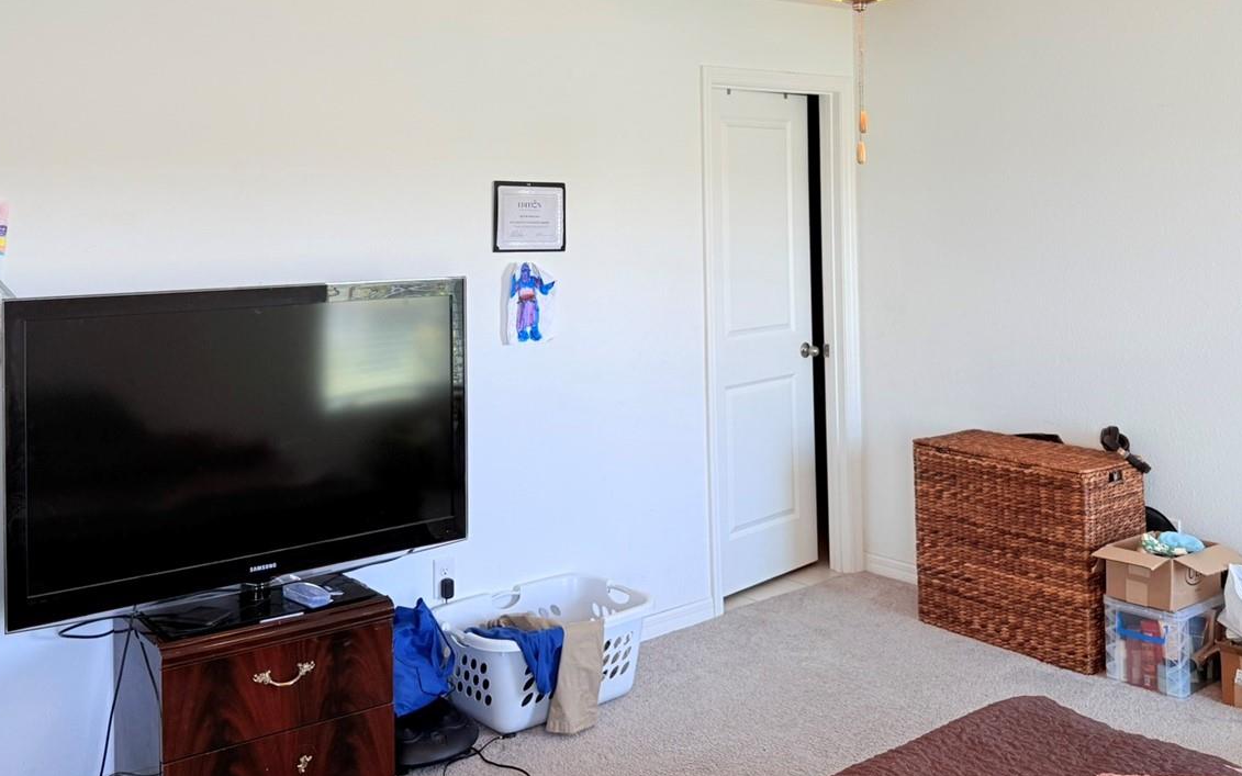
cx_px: 615
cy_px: 200
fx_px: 1219
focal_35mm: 36
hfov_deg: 54.0
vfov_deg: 34.6
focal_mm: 6.76
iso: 125
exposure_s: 1/120
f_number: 1.78
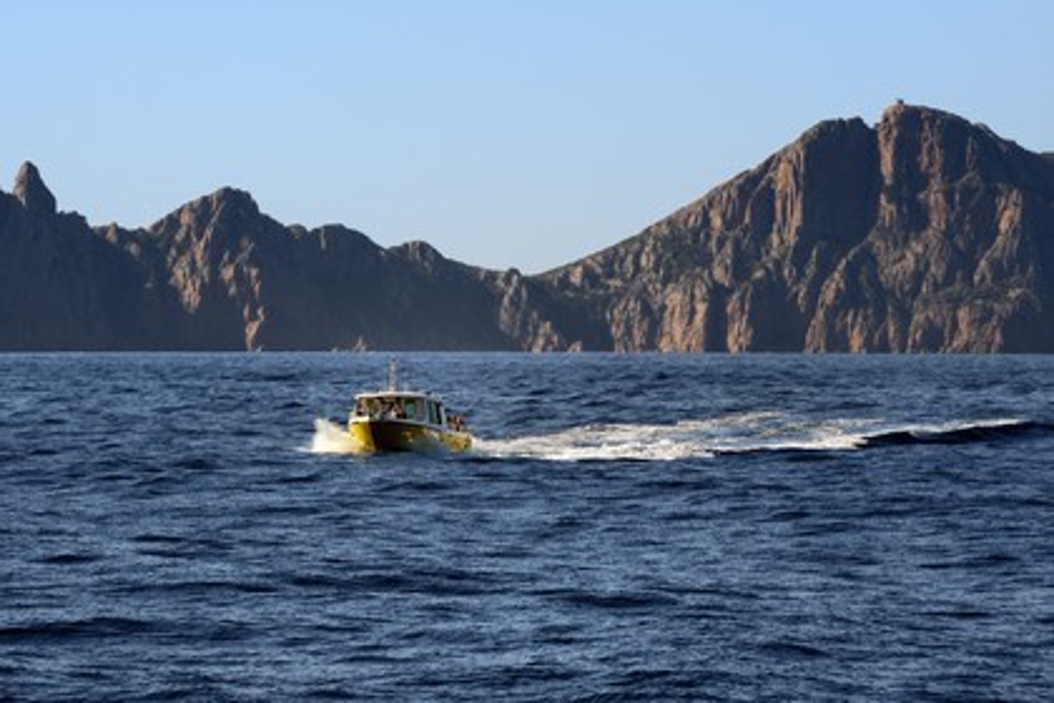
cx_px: 527
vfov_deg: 6.9
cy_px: 352
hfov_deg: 10.3
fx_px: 5855
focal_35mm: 200
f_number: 14
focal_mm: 200
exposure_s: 1/640
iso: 400
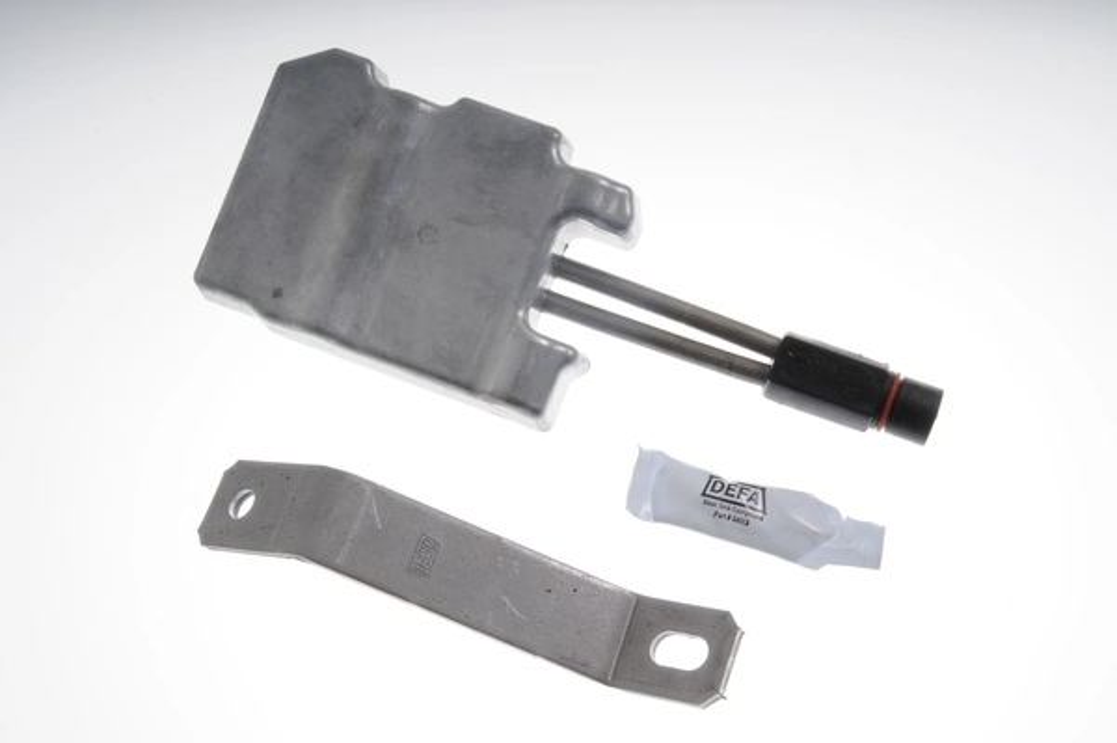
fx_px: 1953
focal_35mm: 63
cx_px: 558
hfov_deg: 31.9
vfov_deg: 21.5
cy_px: 372
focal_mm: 42
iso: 400
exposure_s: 1/250
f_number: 22
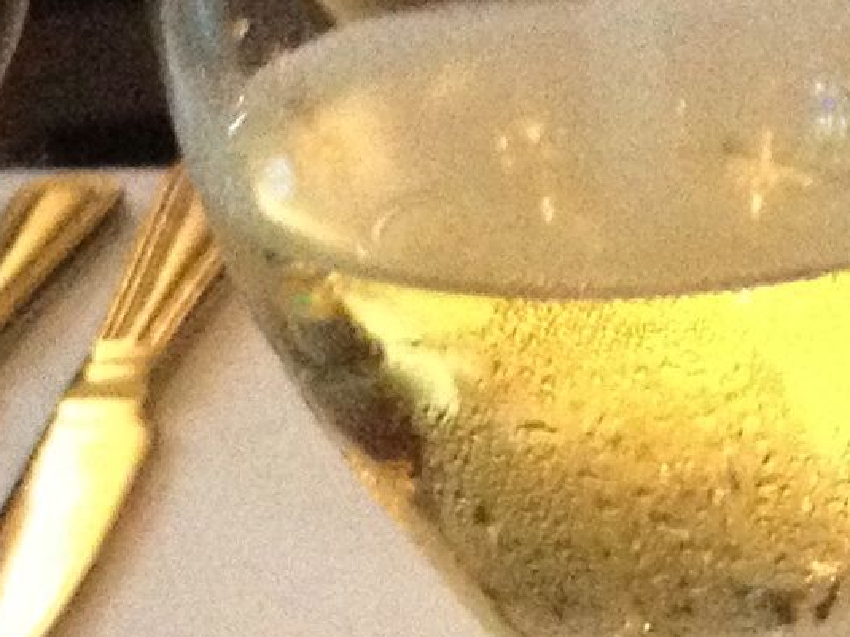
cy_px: 1462
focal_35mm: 214
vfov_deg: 6.6
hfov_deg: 8.7
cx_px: 1711
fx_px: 5252
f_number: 2.4
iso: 400
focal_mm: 4.28
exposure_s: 1/17
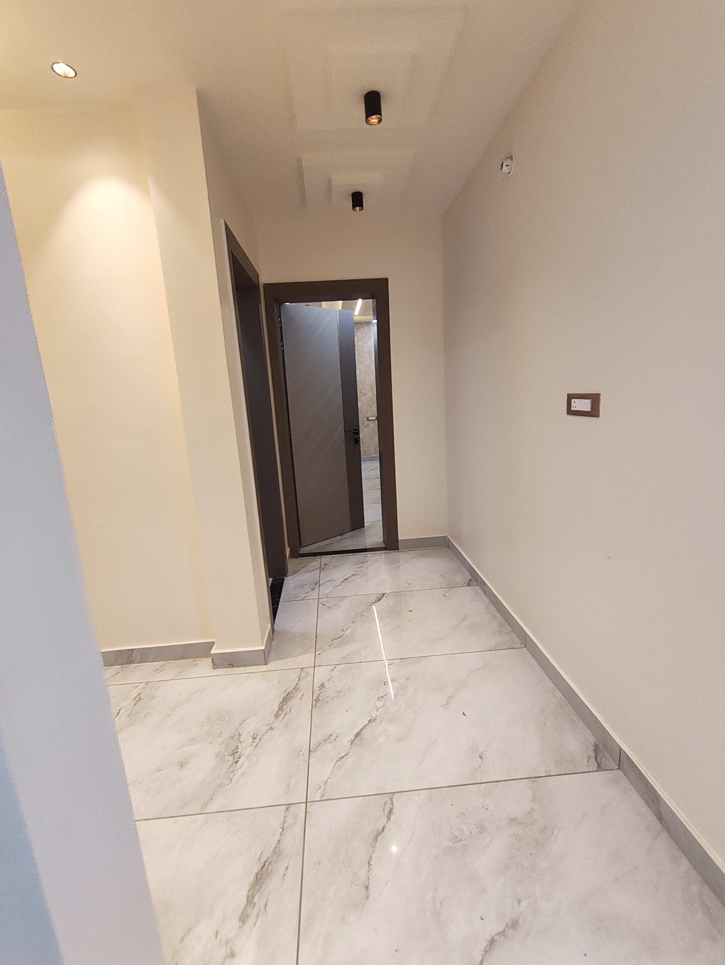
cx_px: 362
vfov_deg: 98.1
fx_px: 418
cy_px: 482
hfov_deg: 81.8
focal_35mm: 15
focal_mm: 1.64
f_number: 2.2
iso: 179
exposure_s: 1/100
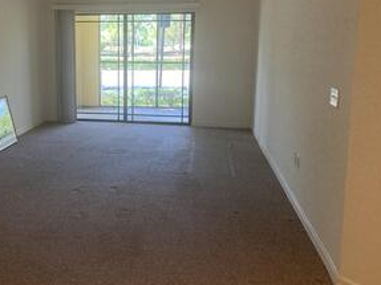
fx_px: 429
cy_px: 102
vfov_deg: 36.5
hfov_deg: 47.0
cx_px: 121
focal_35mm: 39
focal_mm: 3.99
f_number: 1.8
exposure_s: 1/60
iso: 200
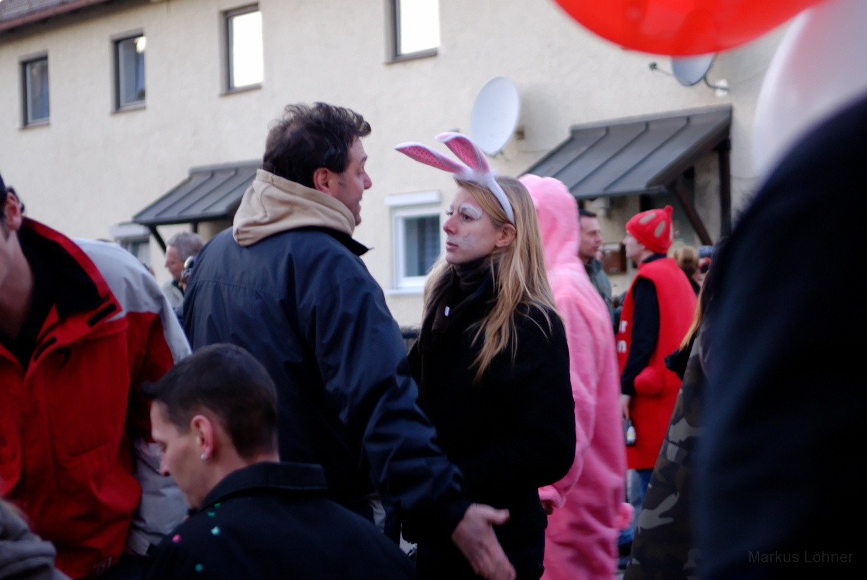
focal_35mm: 82
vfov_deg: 16.6
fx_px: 1990
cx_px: 434
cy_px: 290
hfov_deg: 24.6
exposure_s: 1/80
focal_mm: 55
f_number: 2.8
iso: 360
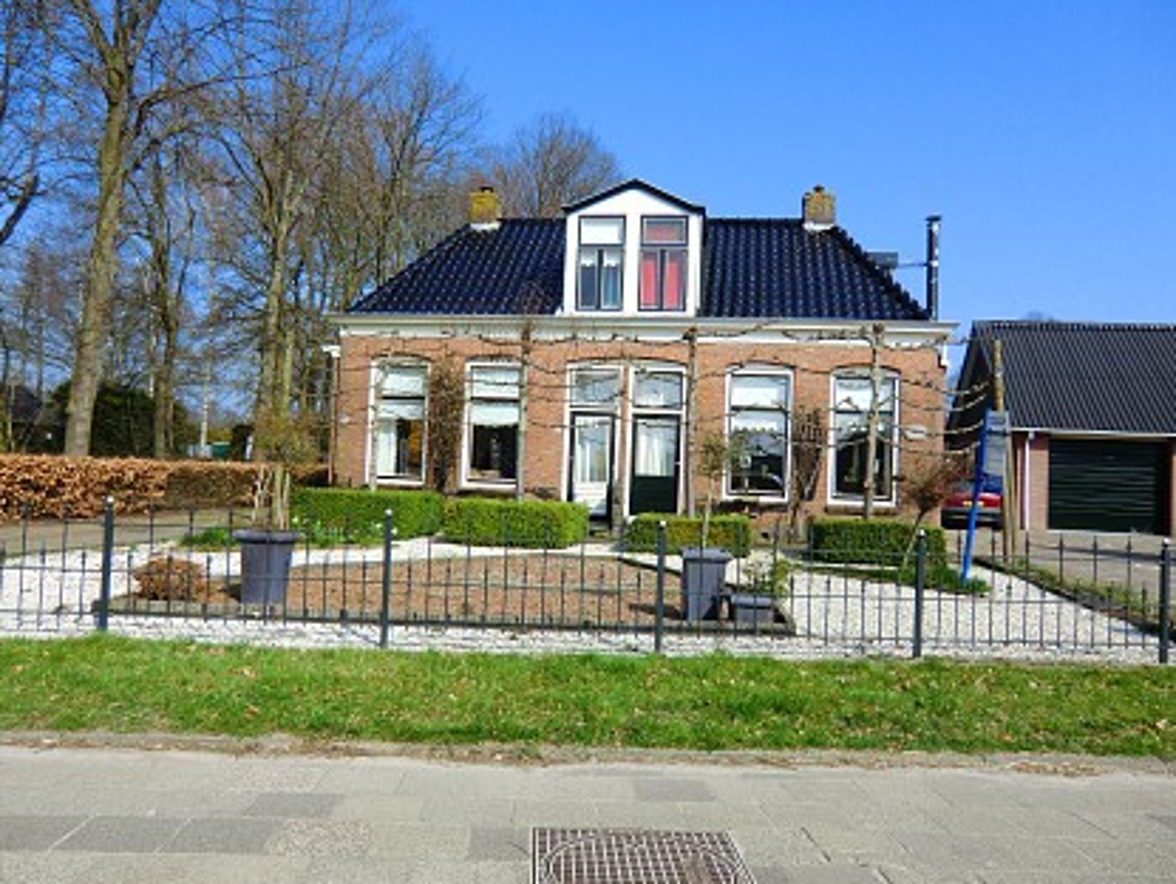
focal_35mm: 26
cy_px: 436
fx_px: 884
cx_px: 604
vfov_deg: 53.1
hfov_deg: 67.2
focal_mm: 4.3
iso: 64
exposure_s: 1/640
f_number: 3.2
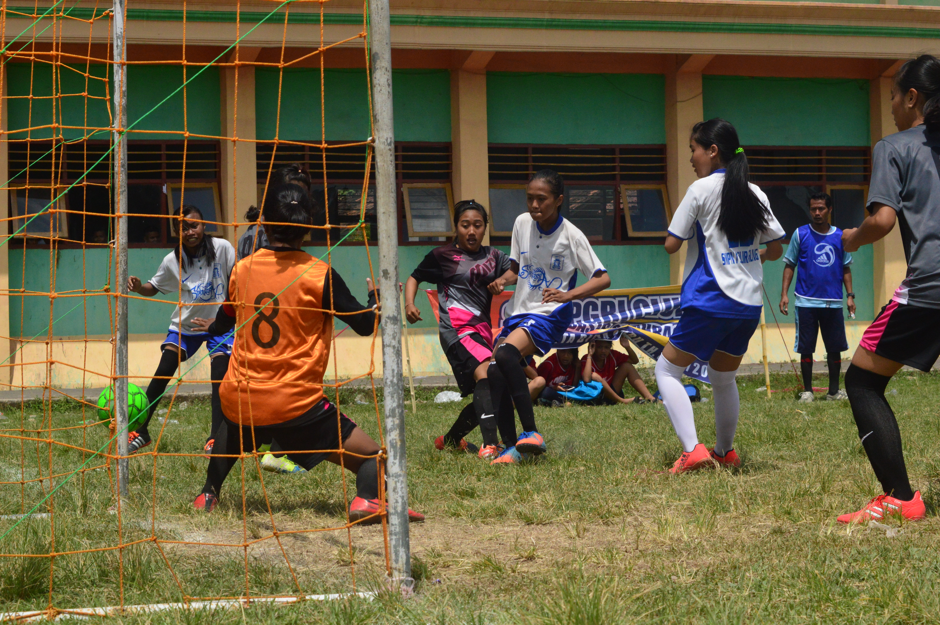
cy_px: 312
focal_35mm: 82
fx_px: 2152
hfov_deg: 24.6
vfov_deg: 16.5
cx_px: 470
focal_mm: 55
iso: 1100
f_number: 9
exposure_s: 1/4000
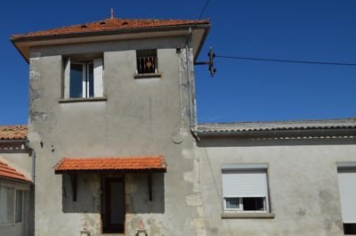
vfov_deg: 42.3
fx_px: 300
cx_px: 89
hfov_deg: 58.2
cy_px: 159
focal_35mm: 30
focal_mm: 11.5
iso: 100
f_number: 10
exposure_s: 1/400
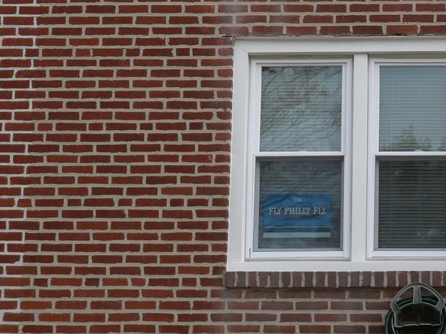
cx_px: 461
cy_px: 73
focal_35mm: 132
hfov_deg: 14.7
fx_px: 1700
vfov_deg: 11.2
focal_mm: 18.1
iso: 200
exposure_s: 1/320
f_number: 5.6
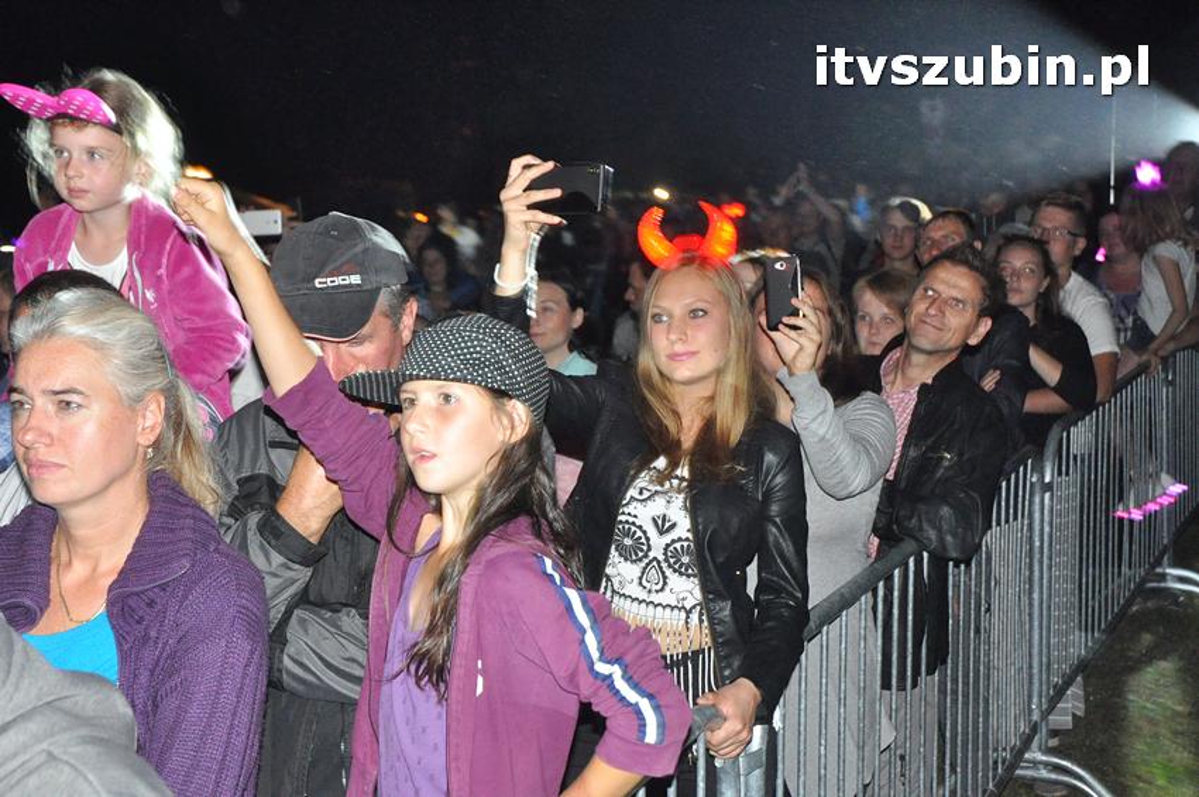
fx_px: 1747
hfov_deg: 37.9
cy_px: 398
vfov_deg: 25.7
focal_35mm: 52
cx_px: 600
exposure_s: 1/60
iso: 3200
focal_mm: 35
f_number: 5.6
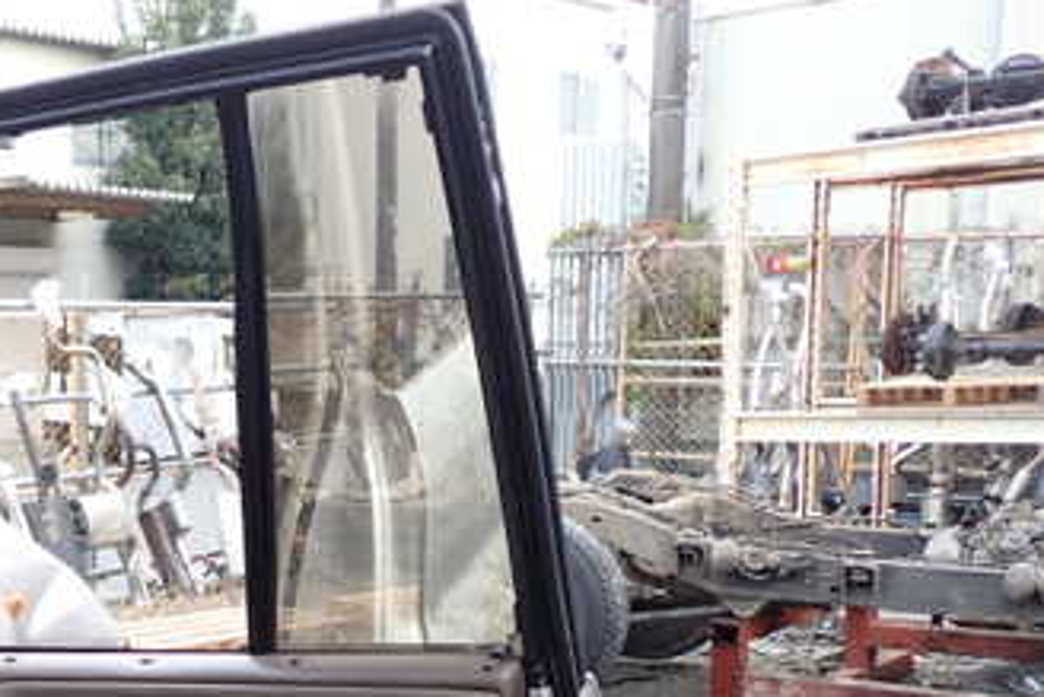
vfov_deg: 22.9
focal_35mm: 57
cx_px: 105
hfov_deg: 33.2
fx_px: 1654
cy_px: 684
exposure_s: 1/80
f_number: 2.3
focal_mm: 5.4
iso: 100
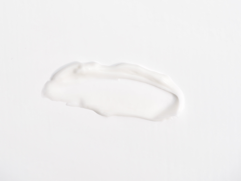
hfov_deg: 9.7
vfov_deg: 7.3
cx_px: 120
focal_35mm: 204
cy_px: 90
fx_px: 1421
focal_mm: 102
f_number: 6.3
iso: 200
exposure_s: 1/800
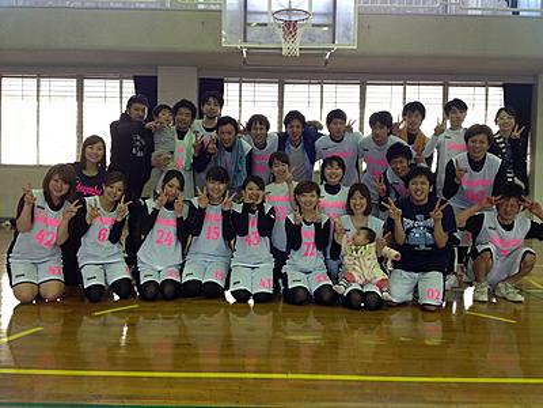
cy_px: 204
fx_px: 549
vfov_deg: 40.7
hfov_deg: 52.6
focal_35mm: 35
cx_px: 272
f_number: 2.4
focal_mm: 4.28
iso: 80
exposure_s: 1/40
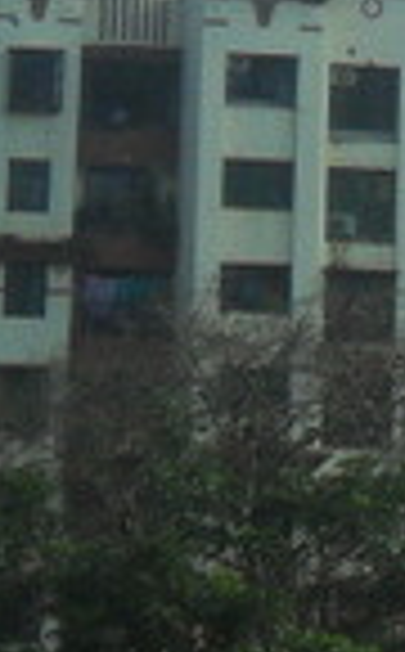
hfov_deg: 4.5
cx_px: 1750
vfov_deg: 7.8
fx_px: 4579
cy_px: -607
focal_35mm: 258
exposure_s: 1/1000
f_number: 4.5
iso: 100
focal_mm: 7.8
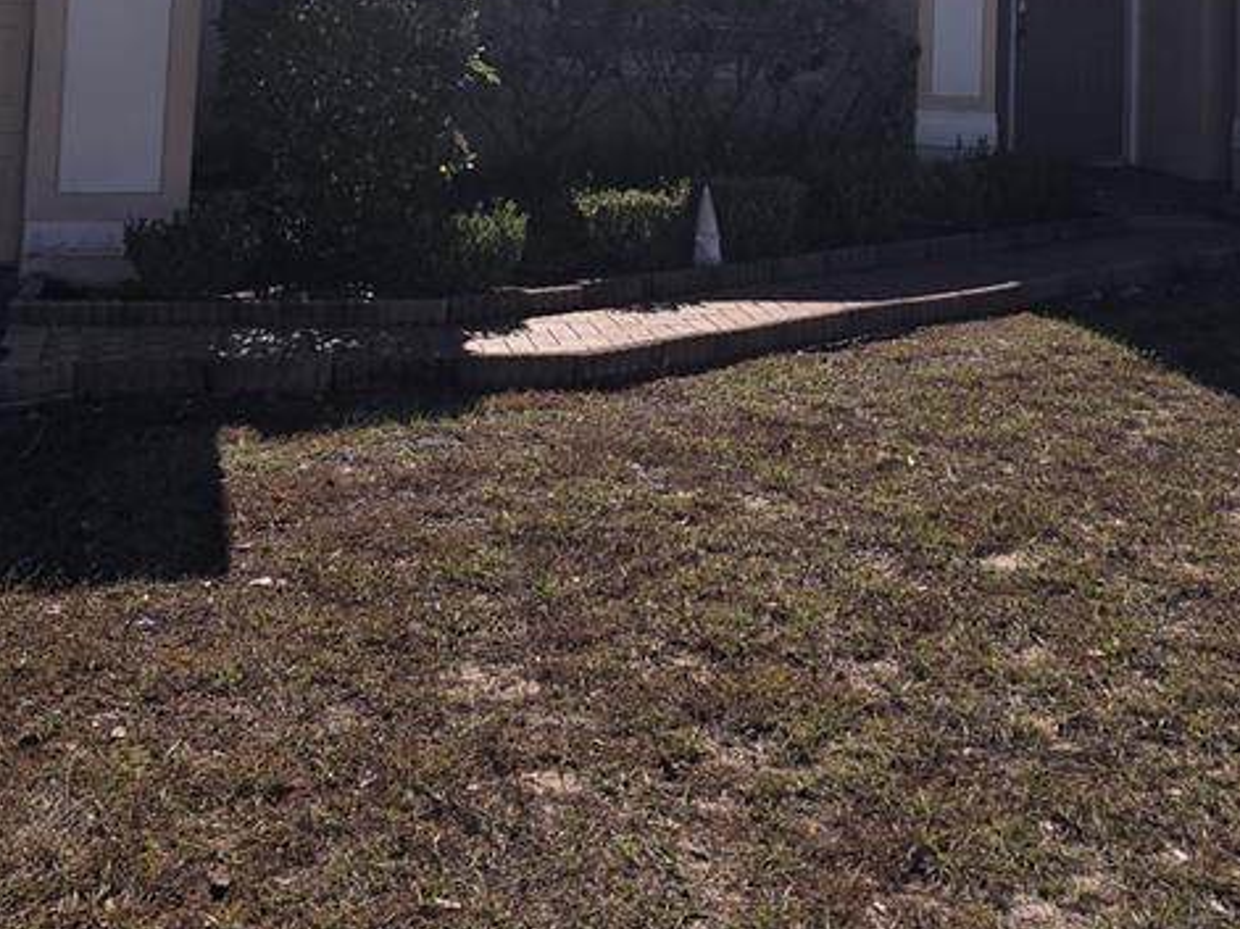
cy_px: -76
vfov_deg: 26.9
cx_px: 650
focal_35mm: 50
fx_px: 1791
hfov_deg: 38.2
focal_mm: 6.3
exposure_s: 1/1488
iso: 12
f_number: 1.7
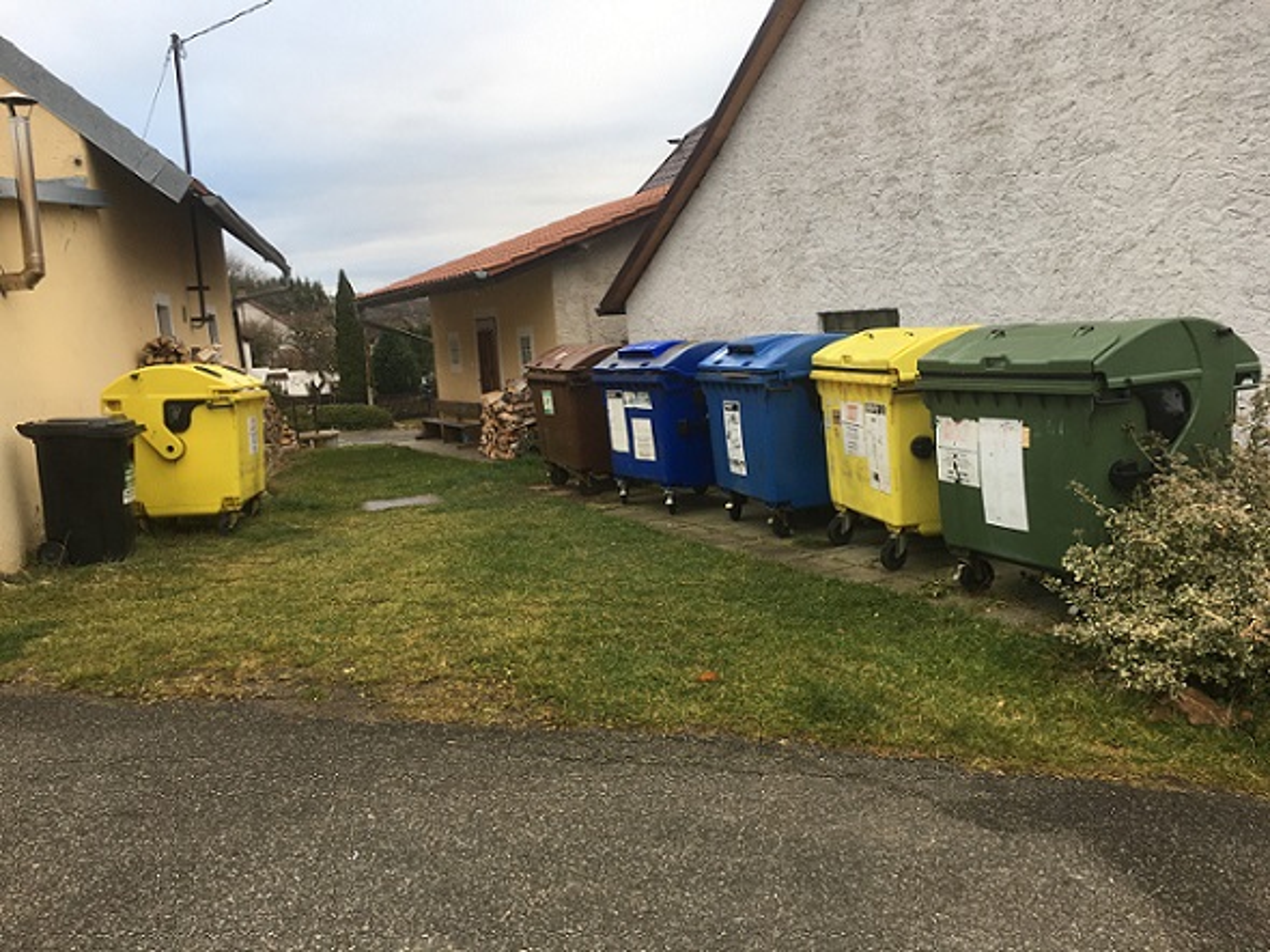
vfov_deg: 48.2
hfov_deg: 61.7
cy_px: 476
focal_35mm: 29
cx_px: 635
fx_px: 1064
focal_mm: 4.15
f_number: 2.2
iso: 32
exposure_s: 1/50
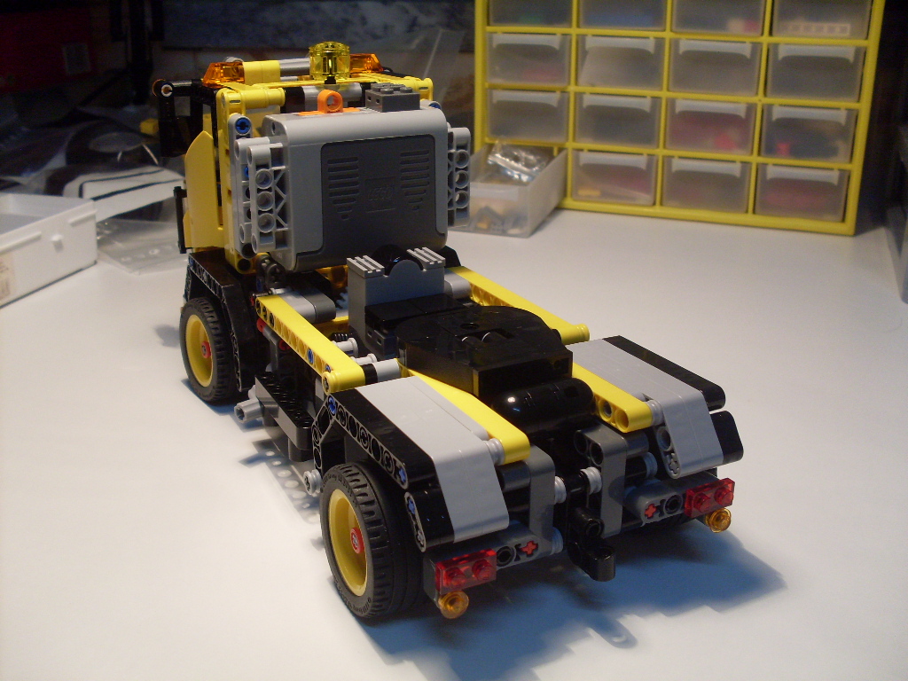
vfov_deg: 37.7
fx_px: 997
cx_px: 454
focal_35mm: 38
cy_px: 340
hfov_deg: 49.0
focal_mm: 6.3
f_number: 2.8
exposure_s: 1/45
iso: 120
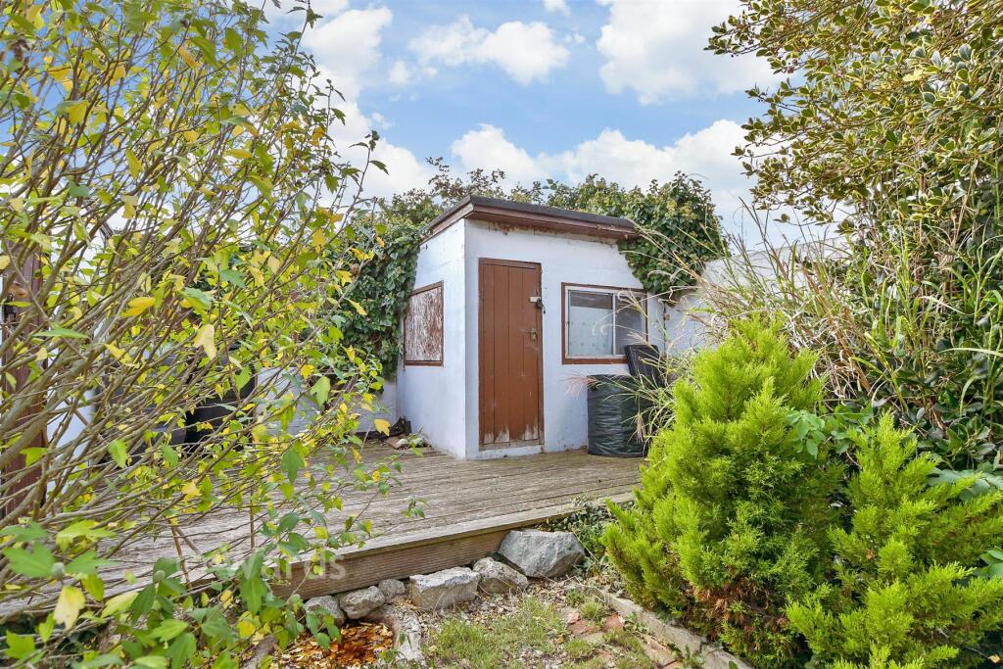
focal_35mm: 18
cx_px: 502
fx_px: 502
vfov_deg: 67.4
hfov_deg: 90.0
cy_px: 334
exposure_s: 1/100
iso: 160
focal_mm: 12
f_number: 8
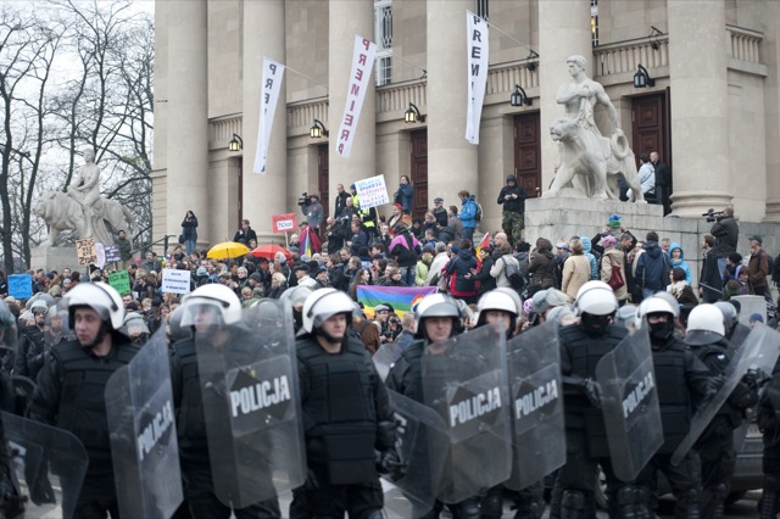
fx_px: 1516
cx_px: 390
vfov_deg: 19.4
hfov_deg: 28.9
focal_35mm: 70
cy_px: 260
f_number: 2.8
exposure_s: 1/250
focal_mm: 70
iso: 640
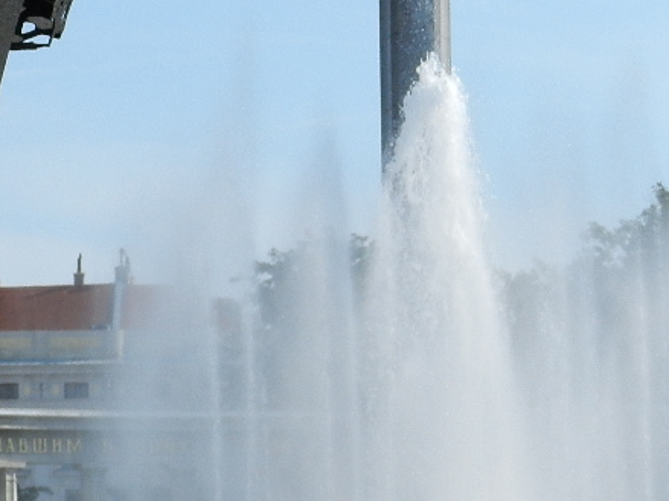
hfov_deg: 11.3
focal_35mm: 175
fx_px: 3381
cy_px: 396
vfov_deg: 8.5
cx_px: 504
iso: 160
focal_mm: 13.5
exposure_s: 1/800
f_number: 4.8
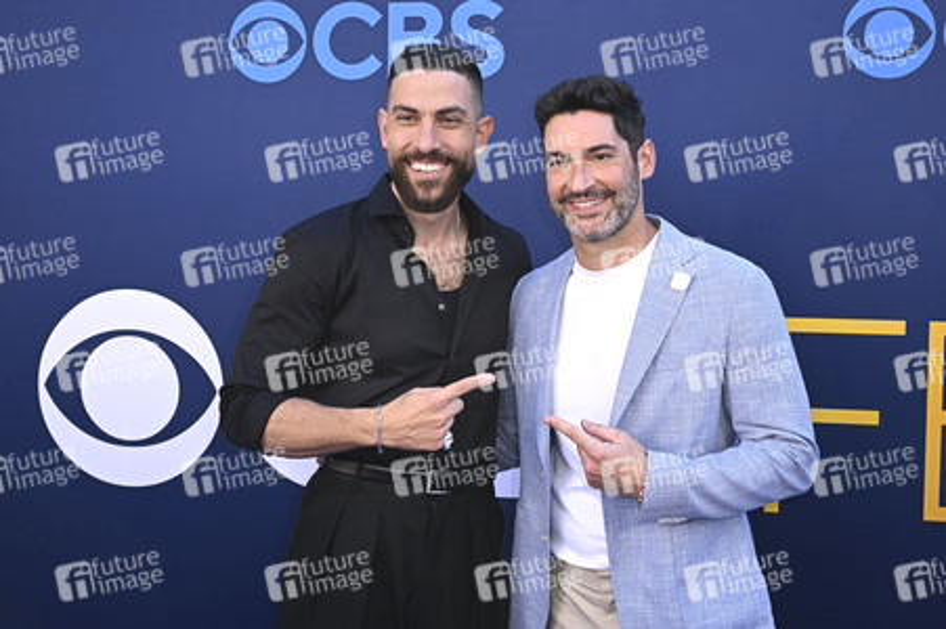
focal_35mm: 44
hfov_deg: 44.5
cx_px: 473
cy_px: 314
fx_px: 1155
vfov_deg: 30.5
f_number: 6.3
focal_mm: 44
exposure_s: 1/200
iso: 320
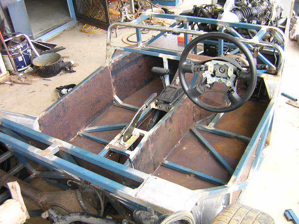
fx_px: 311
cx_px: 150
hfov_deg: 51.4
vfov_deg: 39.7
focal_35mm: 36
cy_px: 112
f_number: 2.6
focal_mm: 4.7
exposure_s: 1/16.6
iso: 100
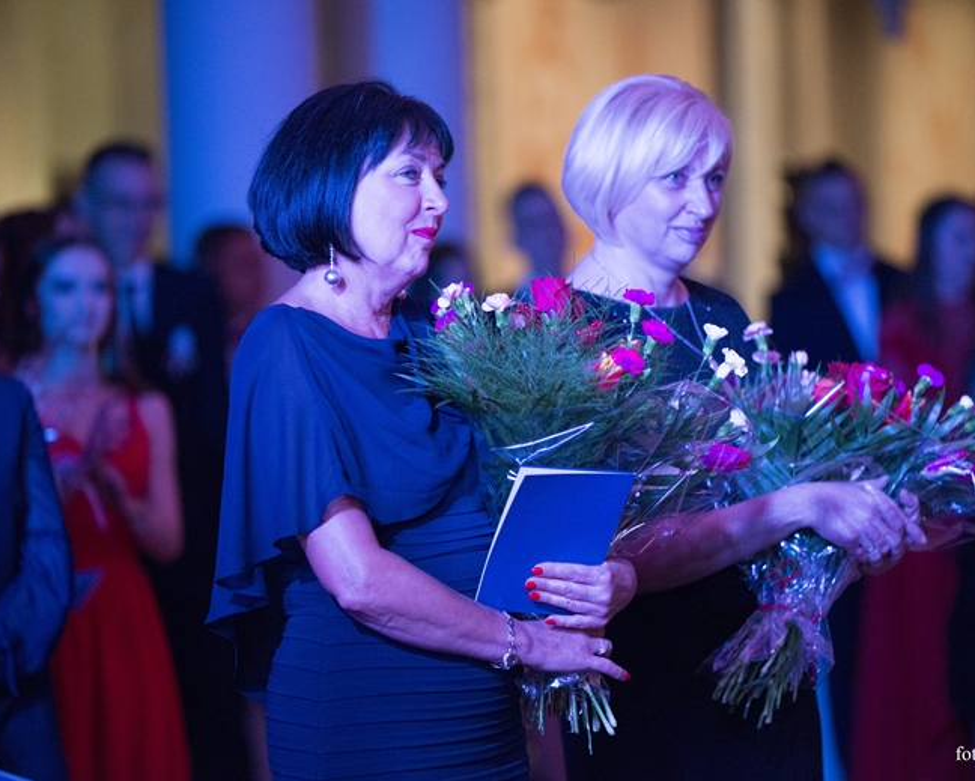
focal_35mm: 226
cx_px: 507
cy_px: 390
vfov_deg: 6.8
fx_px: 6524
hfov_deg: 8.5
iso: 1600
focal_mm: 200
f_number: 2.8
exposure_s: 1/250
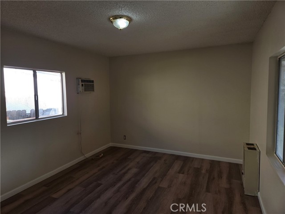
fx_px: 189
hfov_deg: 73.9
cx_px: 142
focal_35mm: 23
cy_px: 107
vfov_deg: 58.9
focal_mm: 5.4
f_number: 1.8
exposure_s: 1/120
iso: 25
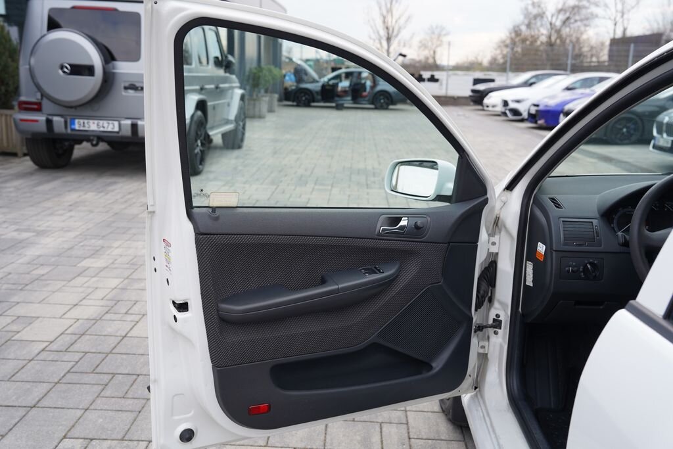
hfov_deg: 54.4
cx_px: 336
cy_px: 224
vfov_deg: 37.9
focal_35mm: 35
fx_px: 654
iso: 100
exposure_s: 1/125
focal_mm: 35
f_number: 5.6
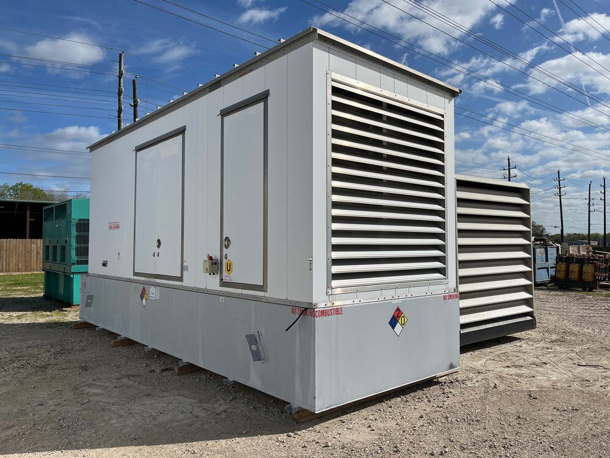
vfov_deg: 53.1
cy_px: 229
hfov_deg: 67.3
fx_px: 458
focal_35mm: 26
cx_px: 305
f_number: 1.6
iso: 50
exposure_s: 1/9091
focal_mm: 5.1
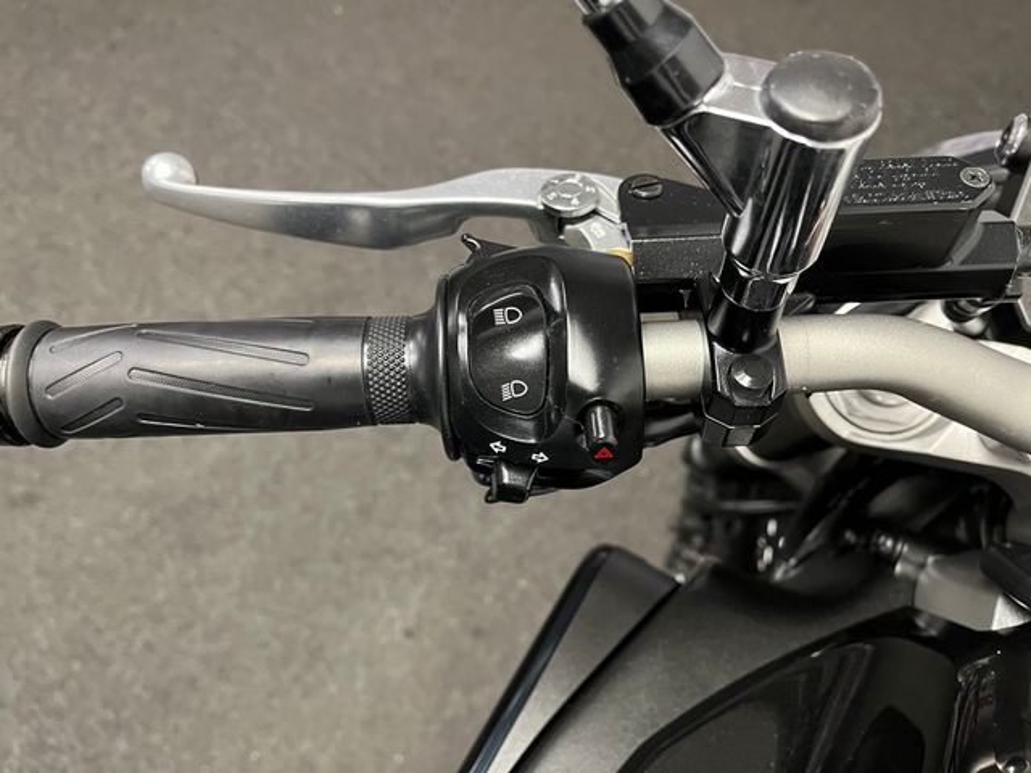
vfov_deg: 53.1
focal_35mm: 26
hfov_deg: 67.3
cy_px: 386
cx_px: 516
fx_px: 774
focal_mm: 5.1
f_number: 1.6
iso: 400
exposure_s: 1/50
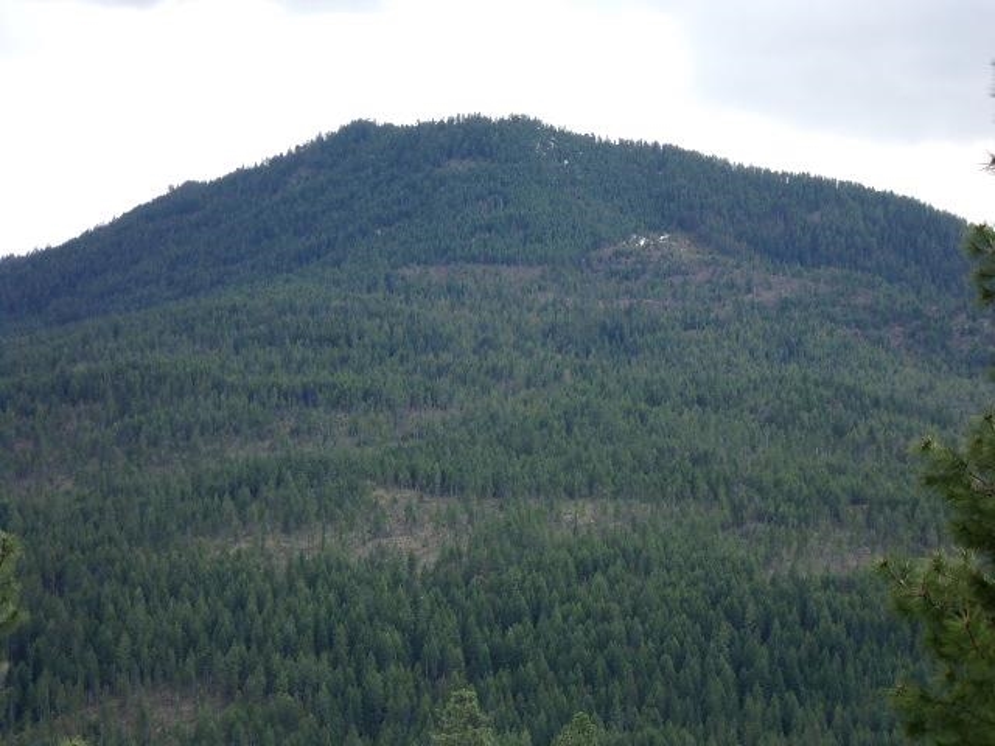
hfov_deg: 18.2
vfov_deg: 13.7
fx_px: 3104
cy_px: 373
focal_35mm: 108
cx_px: 498
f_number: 6.6
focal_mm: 19.6
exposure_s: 1/85
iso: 80
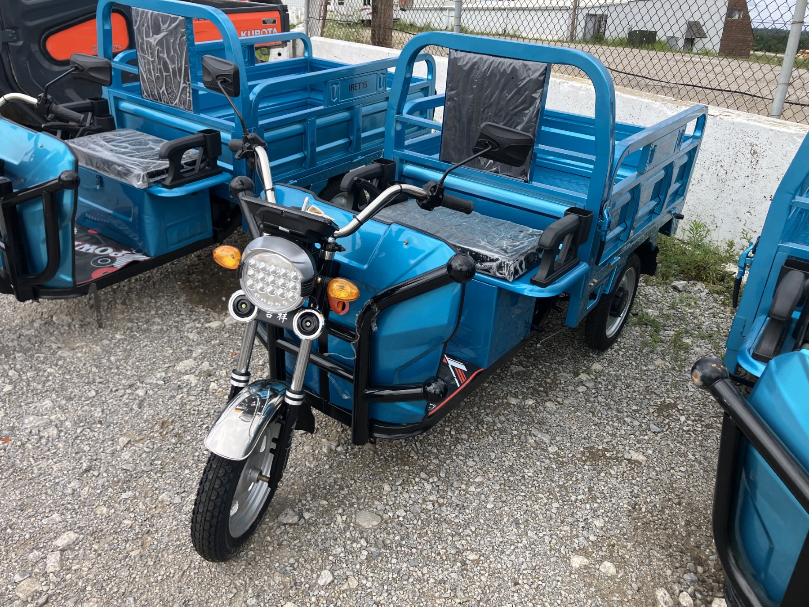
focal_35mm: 28
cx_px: 404
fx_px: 654
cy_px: 304
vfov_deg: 49.7
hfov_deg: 63.4
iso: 32
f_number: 1.8
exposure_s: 1/972
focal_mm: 3.99
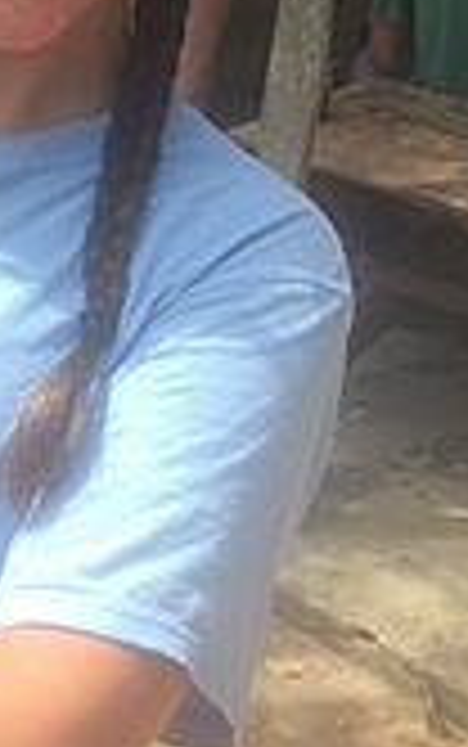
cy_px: 396
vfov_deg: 23.3
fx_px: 1813
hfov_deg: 14.0
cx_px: -184
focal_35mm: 89
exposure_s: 1/719
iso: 32
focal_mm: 4.15
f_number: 2.2
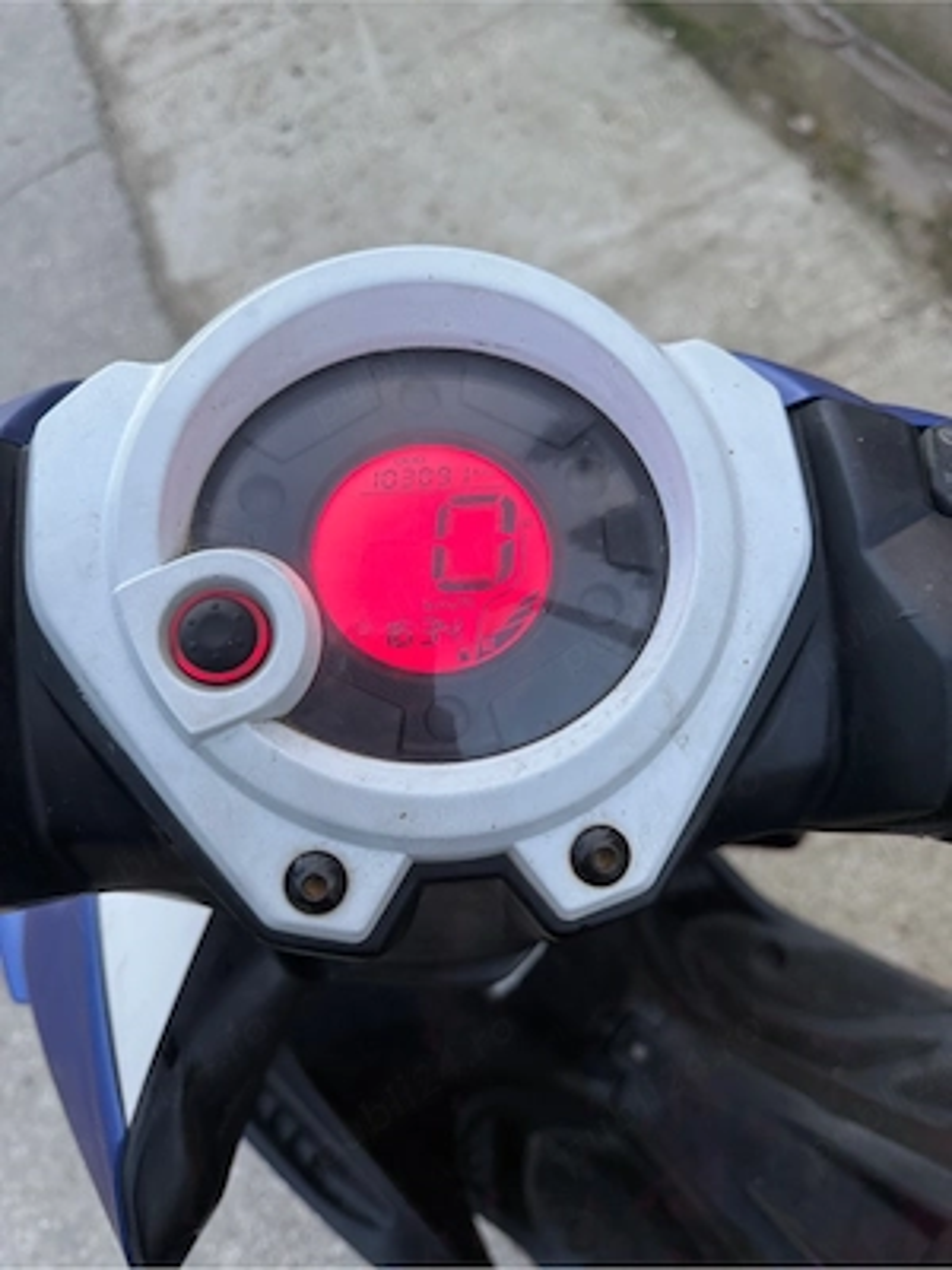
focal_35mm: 24
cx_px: 476
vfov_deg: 71.6
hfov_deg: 56.8
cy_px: 635
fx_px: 880
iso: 160
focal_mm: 6.76
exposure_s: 1/121
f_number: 1.78
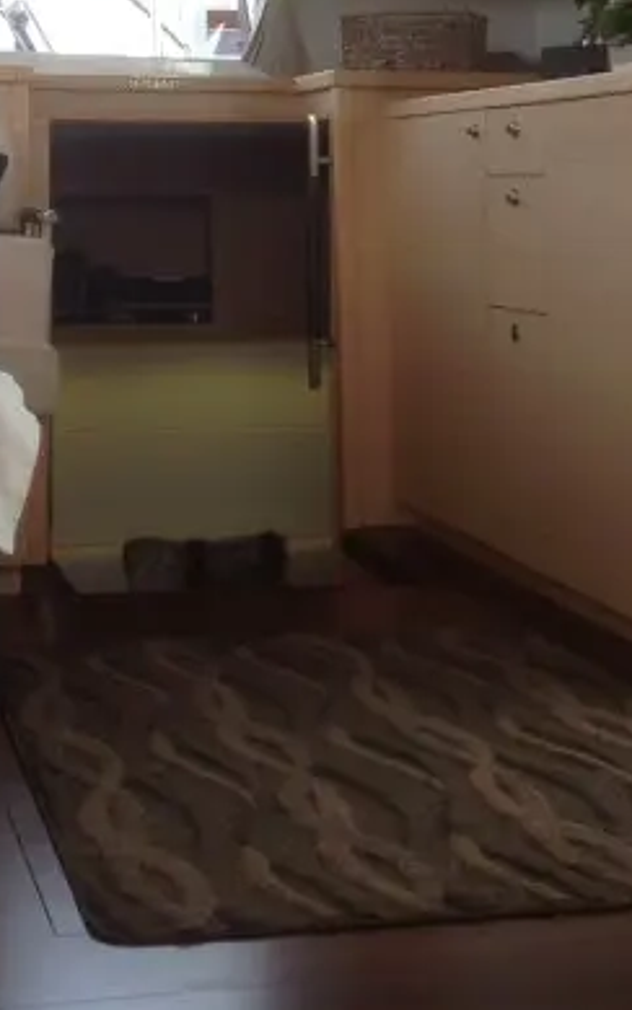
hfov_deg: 17.1
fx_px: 2093
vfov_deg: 26.8
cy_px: 259
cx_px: 186
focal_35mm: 76
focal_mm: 4.28
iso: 64
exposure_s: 1/120
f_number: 2.4
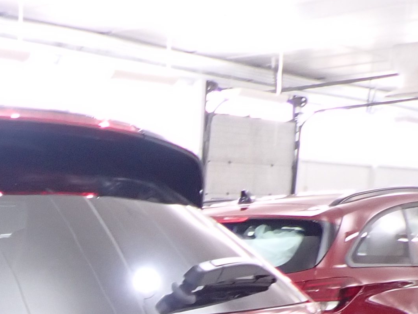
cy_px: 559
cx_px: -298
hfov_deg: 17.5
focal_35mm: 94
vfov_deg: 14.0
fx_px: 1135
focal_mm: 4.5
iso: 200
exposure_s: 1/30
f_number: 2
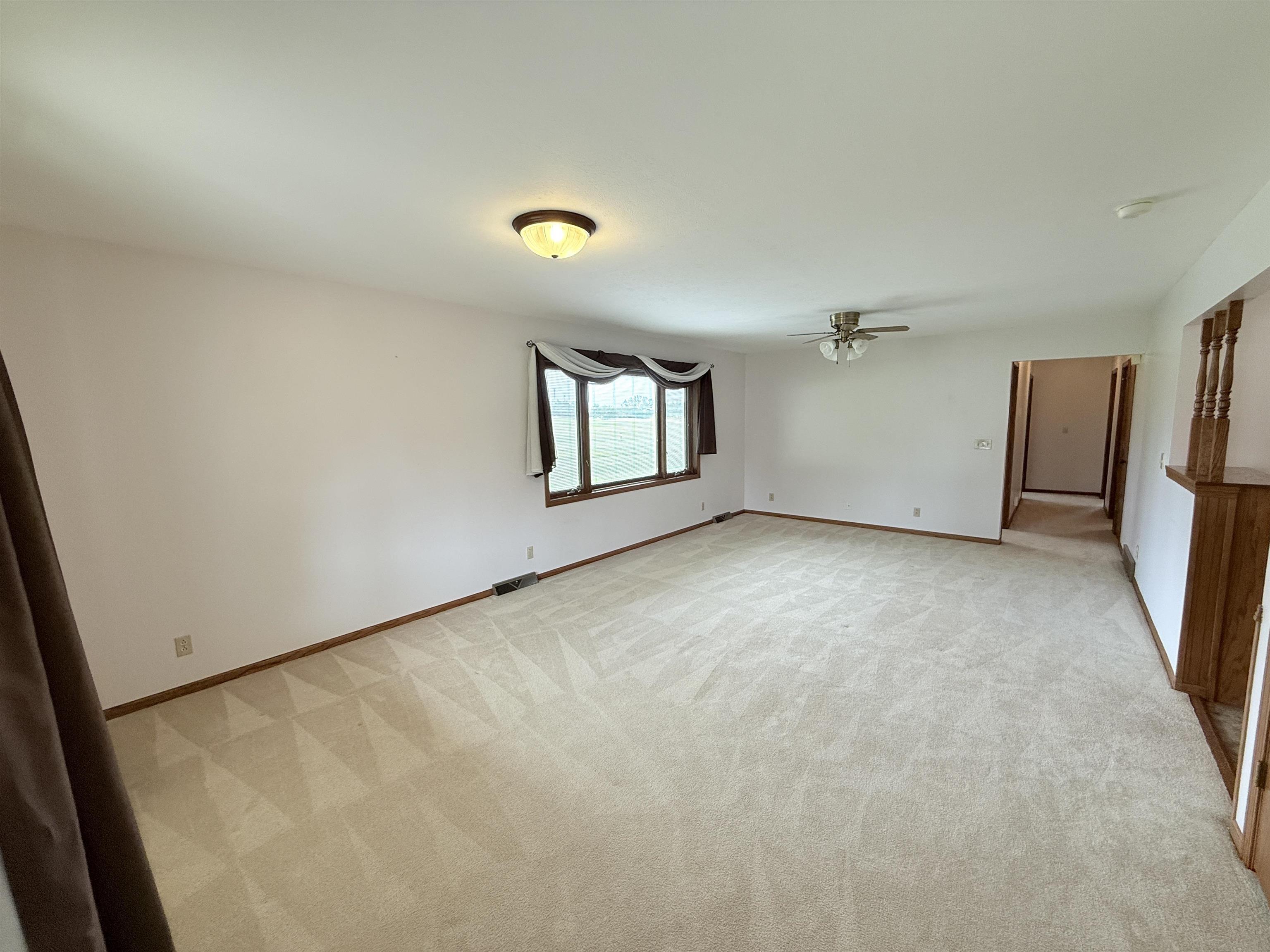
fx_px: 514
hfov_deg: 102.1
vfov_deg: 85.7
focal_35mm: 14
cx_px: 635
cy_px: 476
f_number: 2.2
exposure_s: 1/120
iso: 125
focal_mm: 2.22
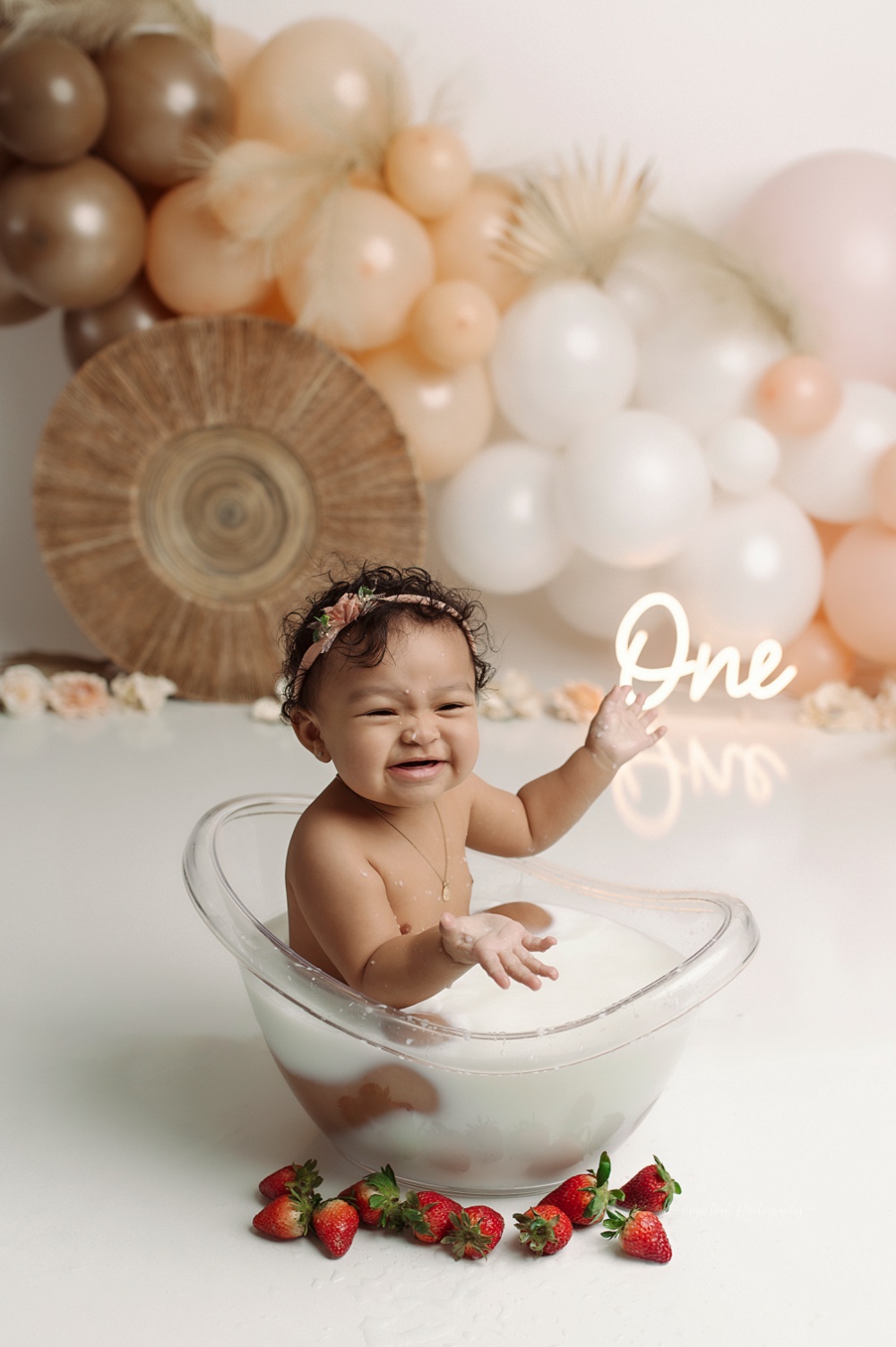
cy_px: 674
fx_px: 1309
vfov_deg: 54.5
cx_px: 448
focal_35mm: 35
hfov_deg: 37.8
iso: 100
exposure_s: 1/200
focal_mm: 35
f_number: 2.8
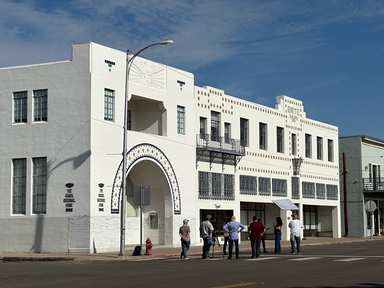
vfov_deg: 19.1
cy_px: 144
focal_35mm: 77
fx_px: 854
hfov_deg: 25.3
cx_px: 192
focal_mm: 9
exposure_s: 1/2732
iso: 32
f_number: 2.8
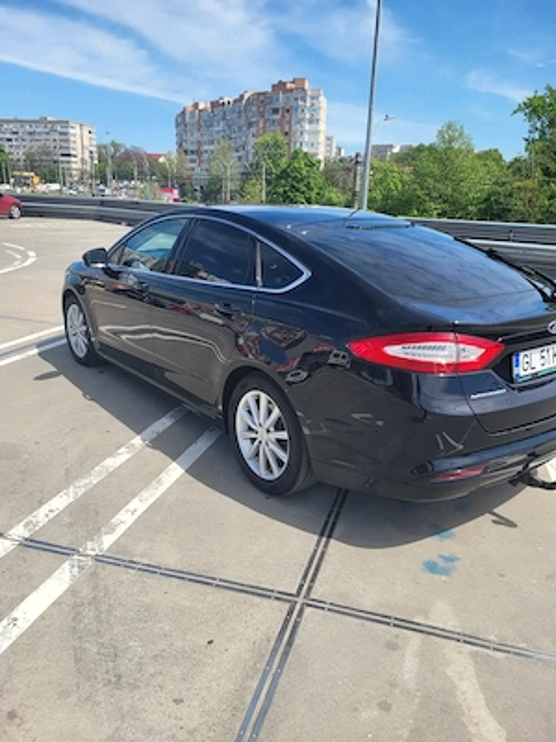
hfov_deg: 53.1
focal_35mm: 26
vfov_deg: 67.3
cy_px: 371
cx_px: 278
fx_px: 557
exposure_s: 1/1601
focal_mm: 5.4
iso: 40
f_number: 1.8
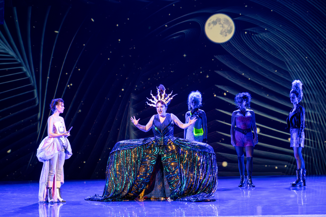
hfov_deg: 25.1
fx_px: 733
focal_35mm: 81
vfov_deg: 16.9
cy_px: 108
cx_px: 163
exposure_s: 1/100
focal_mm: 81
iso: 3200
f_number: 4.5
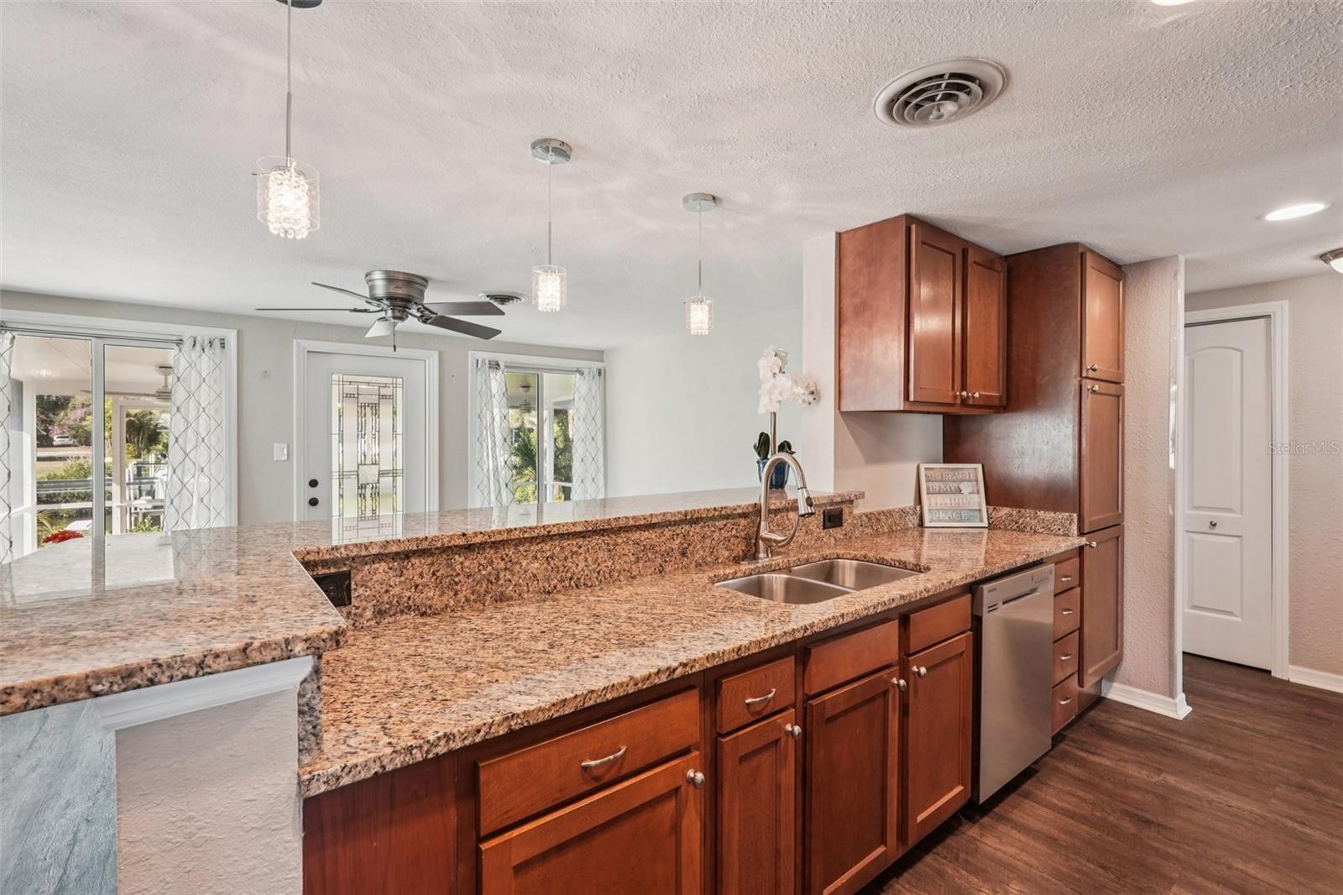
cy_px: 448
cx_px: 672
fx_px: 597
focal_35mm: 16
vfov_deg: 73.7
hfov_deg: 96.7
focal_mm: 16
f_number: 8
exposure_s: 1/15
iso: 400
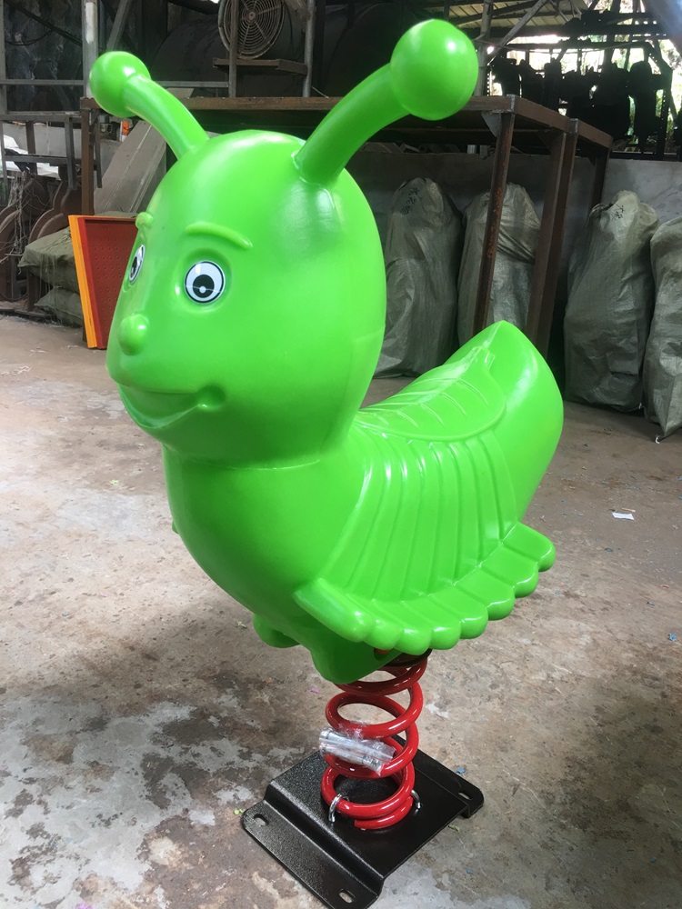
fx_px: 762
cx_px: 341
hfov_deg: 48.2
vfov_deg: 61.7
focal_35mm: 29
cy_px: 454
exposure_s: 1/33
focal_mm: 4.15
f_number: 2.2
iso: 32
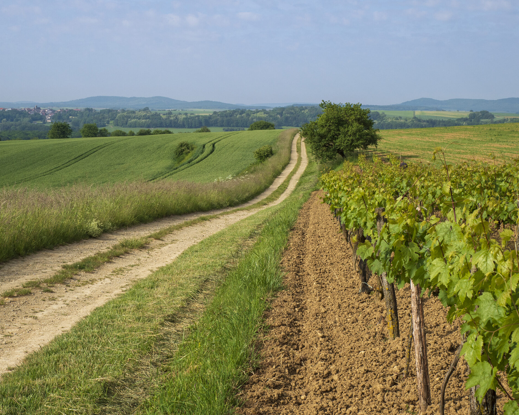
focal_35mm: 61
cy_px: 192
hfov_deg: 31.0
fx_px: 937
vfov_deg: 25.0
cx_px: 245
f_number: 16
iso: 800
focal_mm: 48
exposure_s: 1/800
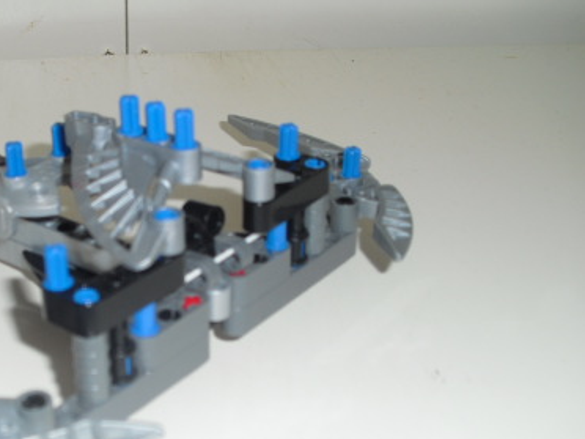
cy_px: 286
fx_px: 1048
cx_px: 91
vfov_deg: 23.6
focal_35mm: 62
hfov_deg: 30.2
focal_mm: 6.3
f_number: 3.1
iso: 64
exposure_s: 1/60
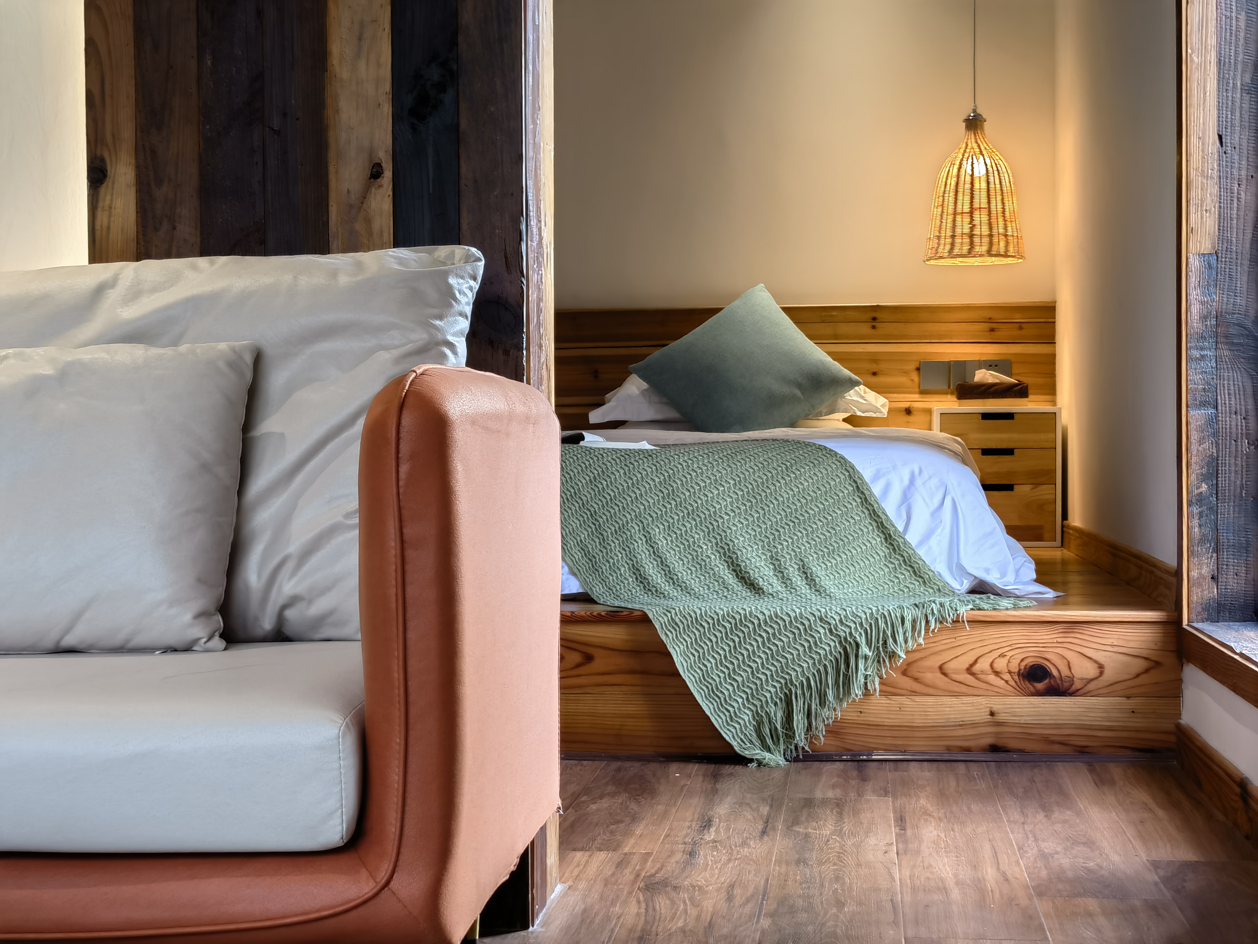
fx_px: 2071
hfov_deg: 33.8
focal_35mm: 57
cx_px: 629
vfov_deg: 25.7
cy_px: 472
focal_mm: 5.54
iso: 125
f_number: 1.8
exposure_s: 1/100
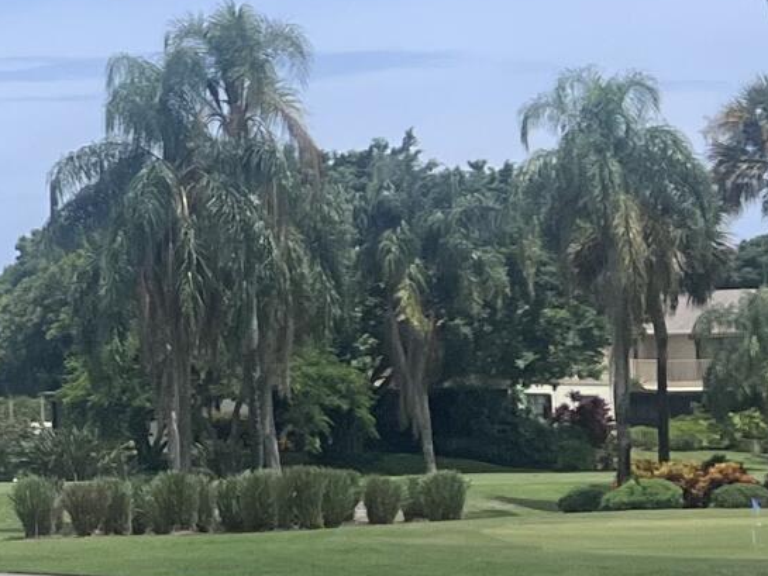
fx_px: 3173
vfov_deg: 10.3
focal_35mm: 143
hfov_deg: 12.6
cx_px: -620
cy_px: -59
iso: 50
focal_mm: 5.7
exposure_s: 1/7463
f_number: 1.5
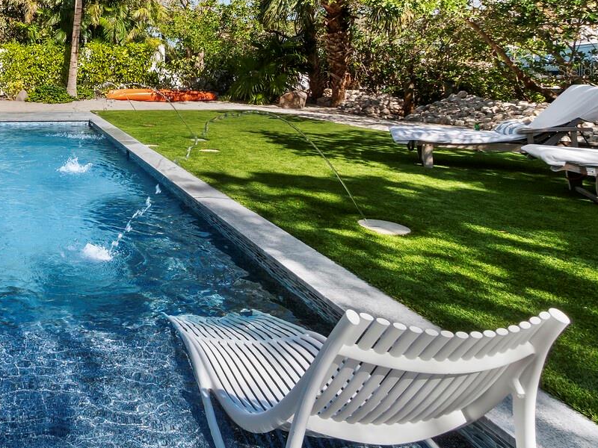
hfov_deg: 53.2
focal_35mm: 28
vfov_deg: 46.3
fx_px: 484
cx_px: 30
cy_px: 71
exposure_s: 1/200
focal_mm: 7
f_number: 11
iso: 400
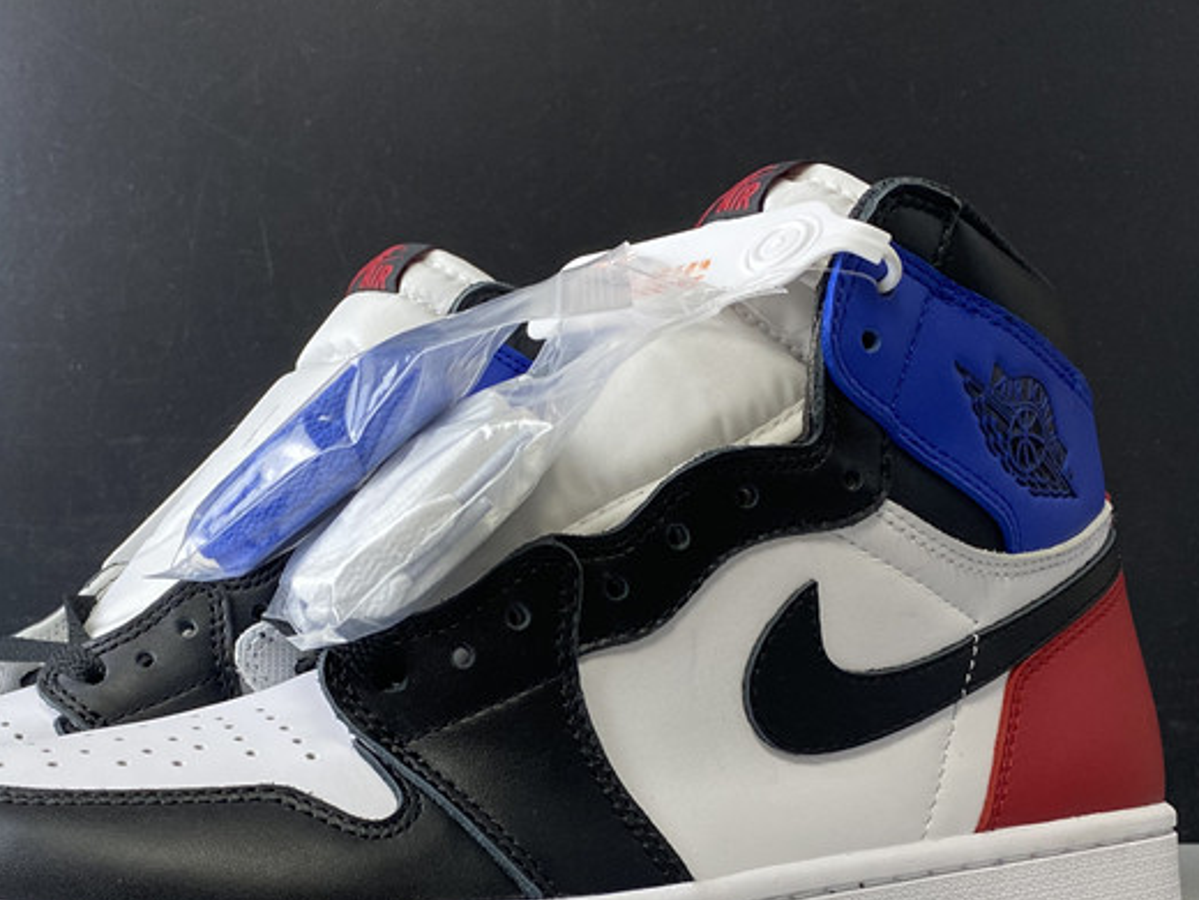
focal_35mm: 50
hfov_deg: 37.9
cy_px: 690
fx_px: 1732
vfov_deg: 28.6
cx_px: 431
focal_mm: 4.25
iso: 100
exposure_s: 1/50
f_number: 1.8
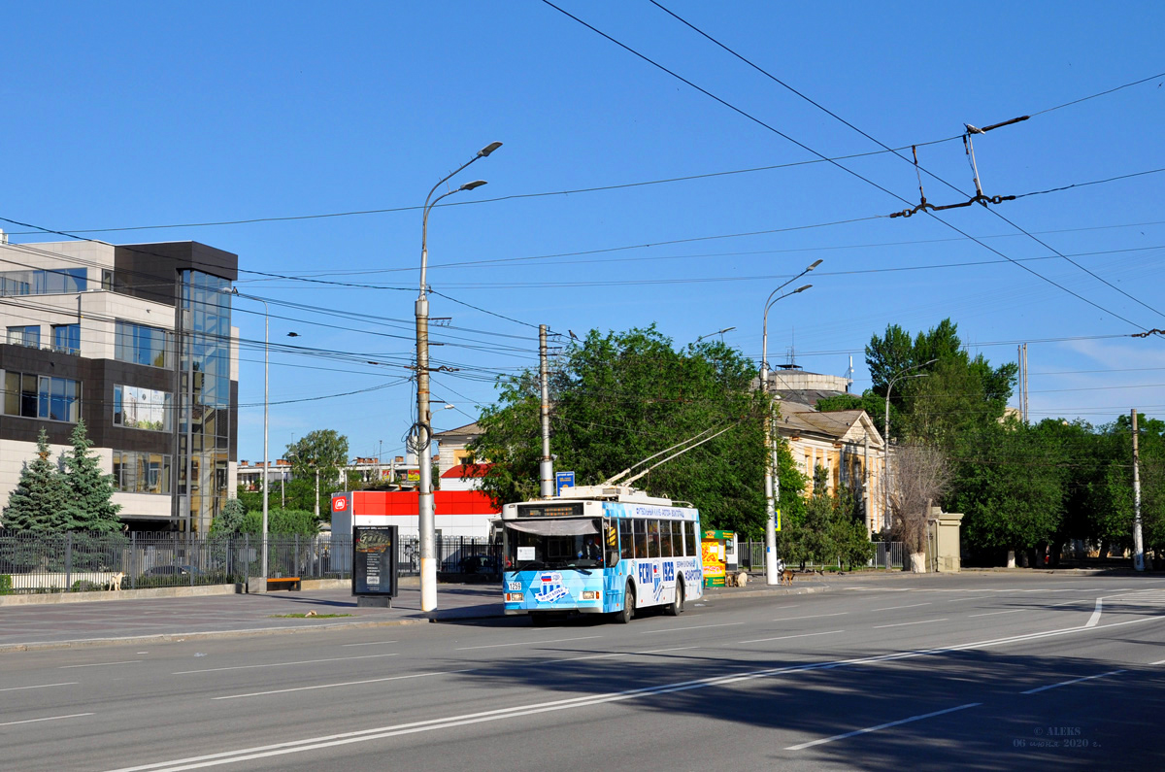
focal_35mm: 52
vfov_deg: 25.6
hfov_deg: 37.9
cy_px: 386
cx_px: 582
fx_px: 1696
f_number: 8
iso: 200
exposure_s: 1/500
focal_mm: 35
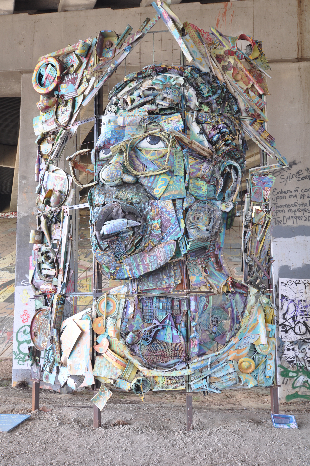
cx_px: 155
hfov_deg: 36.8
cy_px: 233
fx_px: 466
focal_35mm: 36
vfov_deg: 53.2
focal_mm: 24
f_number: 5.6
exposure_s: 1/50
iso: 200
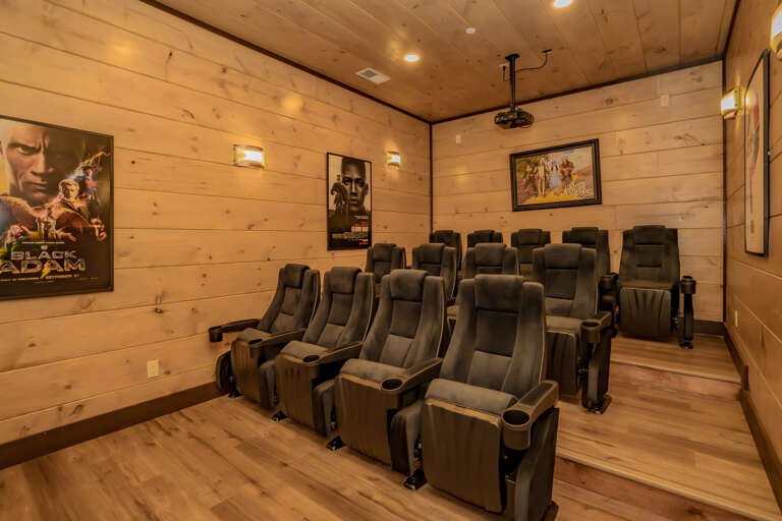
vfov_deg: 73.7
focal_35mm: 16
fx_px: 348
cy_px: 260
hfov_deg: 96.7
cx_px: 391
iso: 1600
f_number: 7.1
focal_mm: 16
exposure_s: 1/100
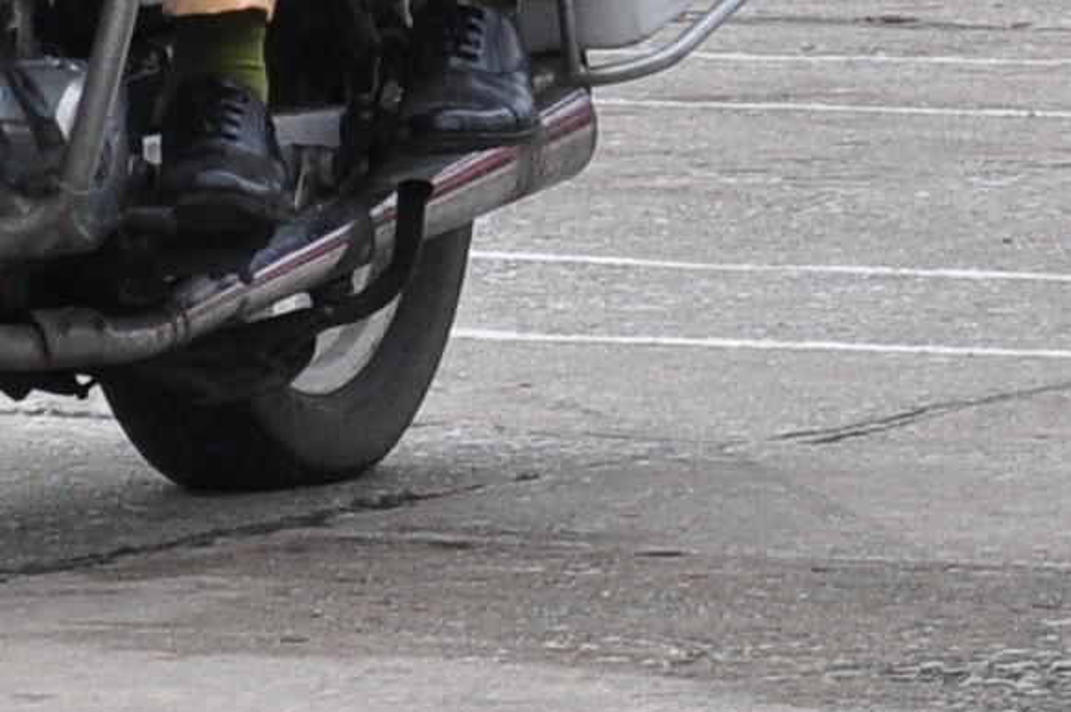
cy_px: -1212
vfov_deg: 2.5
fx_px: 16463
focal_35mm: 554
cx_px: 1445
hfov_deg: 3.7
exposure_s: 1/500
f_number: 6.3
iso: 500
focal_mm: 50
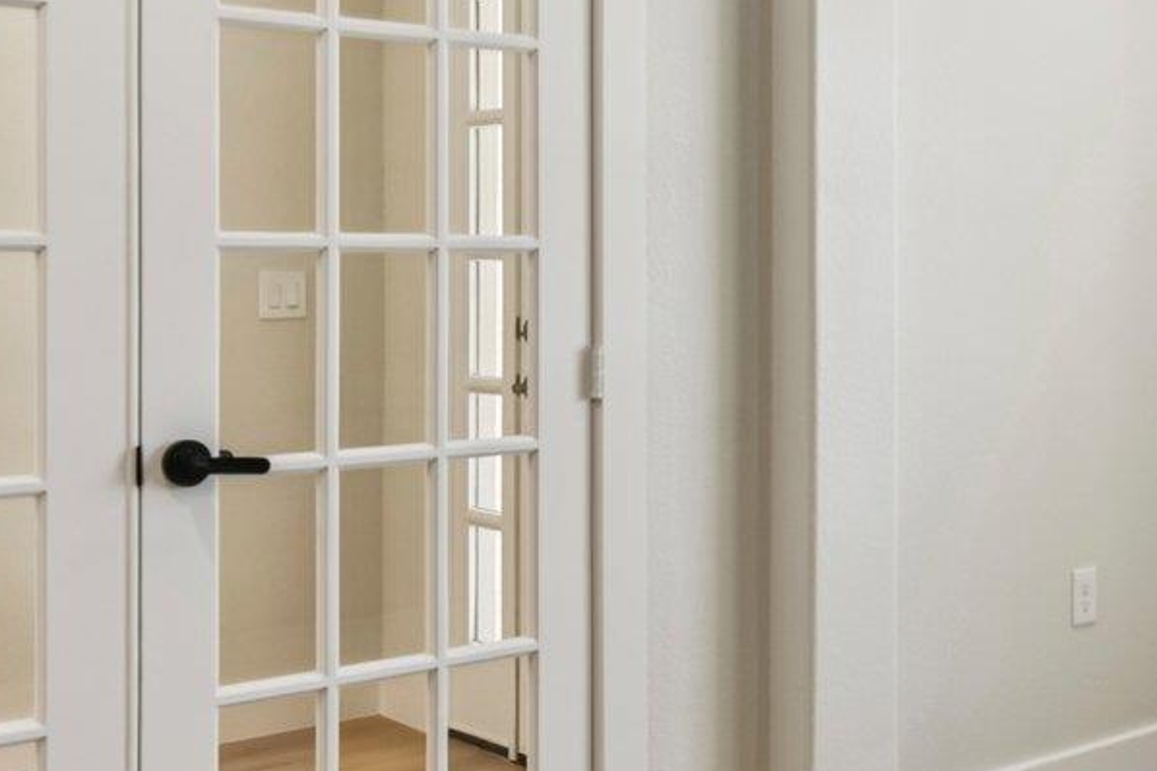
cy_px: 324
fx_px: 1543
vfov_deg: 28.0
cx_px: 969
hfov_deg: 39.1
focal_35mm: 48
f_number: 8
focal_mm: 14
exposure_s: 1/10
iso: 100
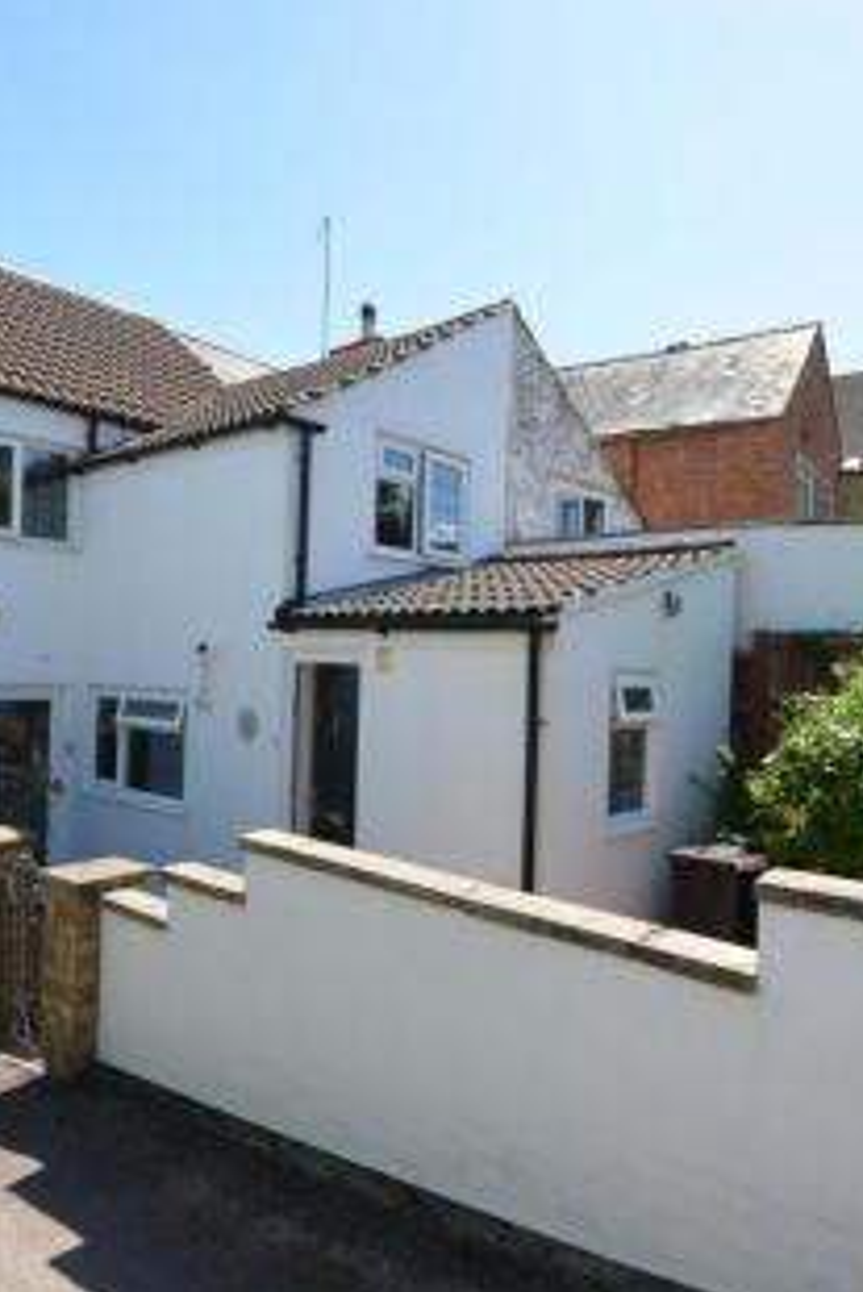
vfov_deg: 76.1
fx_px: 826
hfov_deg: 54.8
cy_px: 644
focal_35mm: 23
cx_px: 509
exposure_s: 1/250
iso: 200
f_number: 8
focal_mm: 10
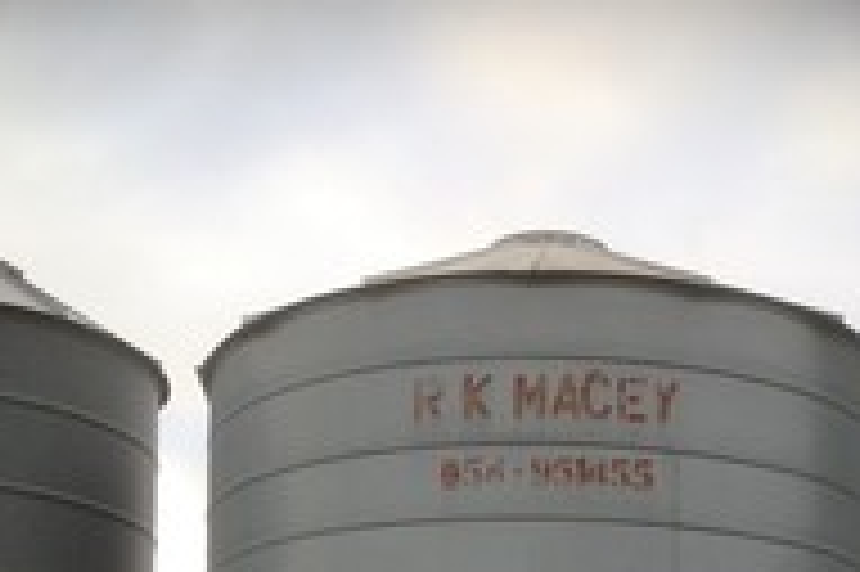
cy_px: 865
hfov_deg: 28.1
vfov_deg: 17.0
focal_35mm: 72
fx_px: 1718
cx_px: 495
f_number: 2.4
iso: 50
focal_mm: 4.12
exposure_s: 1/157
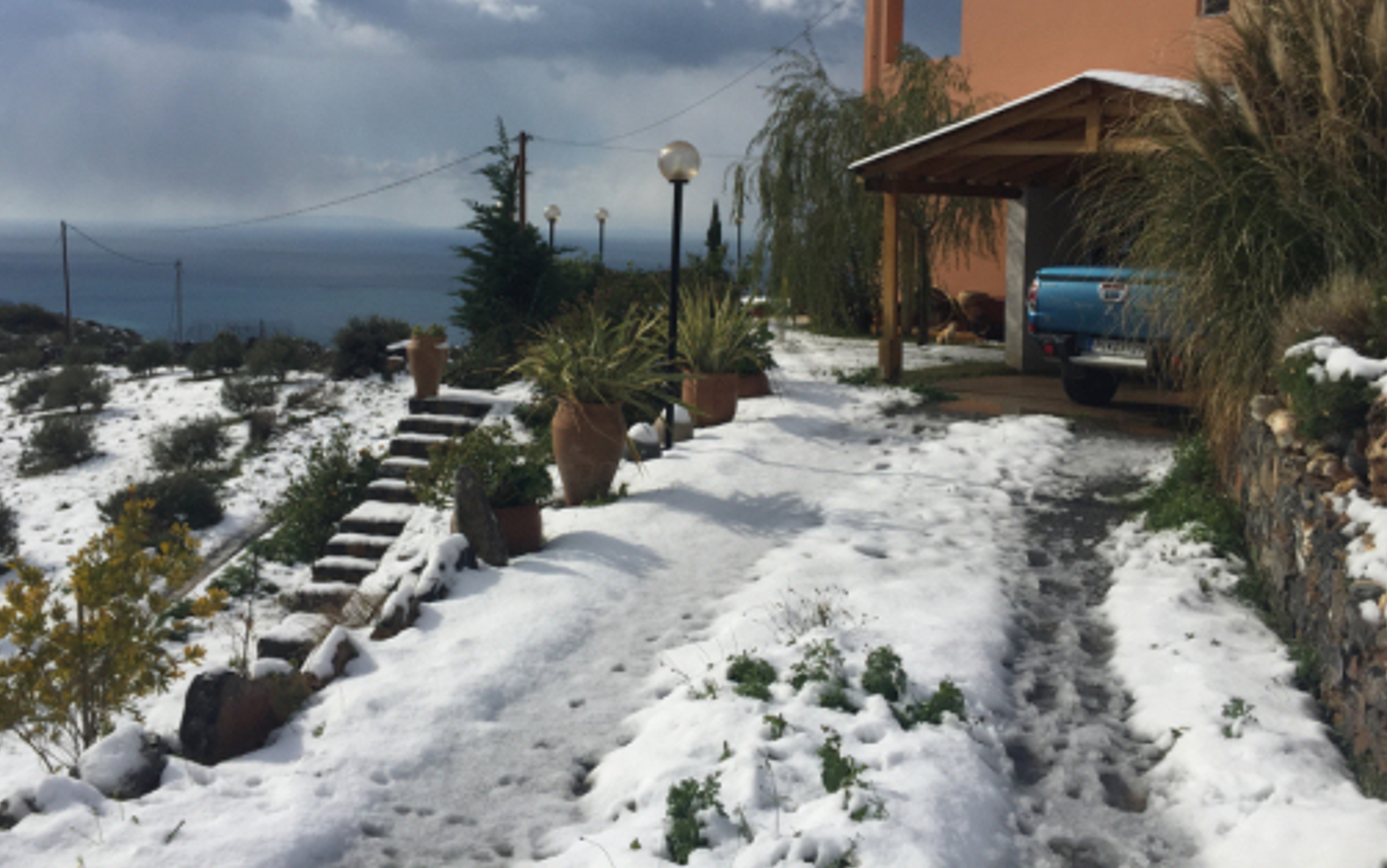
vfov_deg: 37.0
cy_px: 299
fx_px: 1285
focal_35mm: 34
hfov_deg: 56.6
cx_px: 623
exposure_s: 1/5650
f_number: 2.2
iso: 32
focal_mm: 4.15
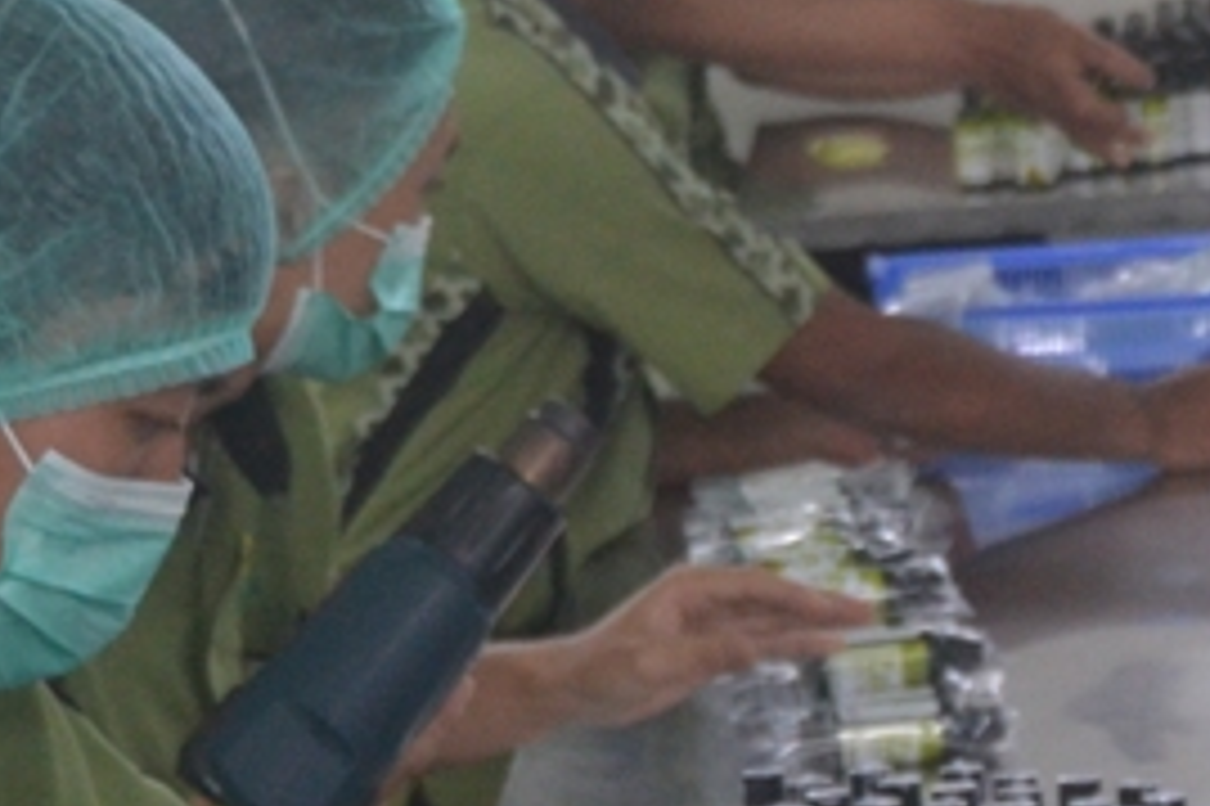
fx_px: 6046
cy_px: 635
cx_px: 1646
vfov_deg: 7.6
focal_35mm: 180
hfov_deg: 11.1
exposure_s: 1/500
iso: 1100
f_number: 4
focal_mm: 28
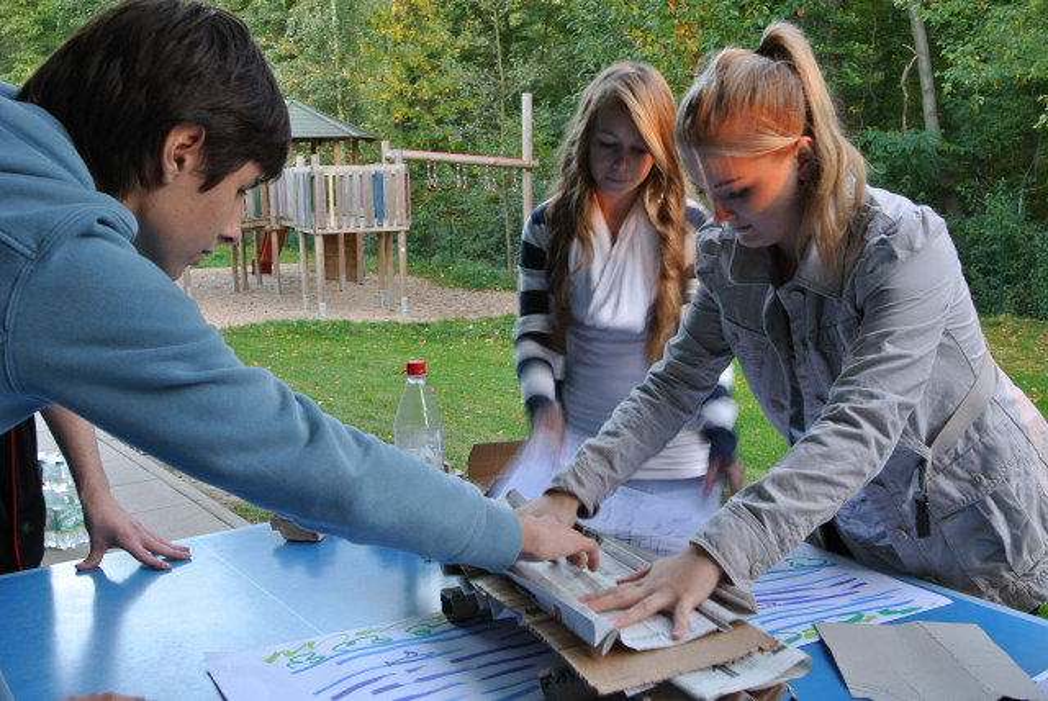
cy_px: 350
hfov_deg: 51.8
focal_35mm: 37
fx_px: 1078
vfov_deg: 36.0
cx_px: 524
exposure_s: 1/6
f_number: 5.6
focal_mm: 14
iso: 100
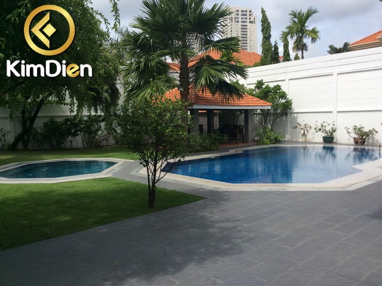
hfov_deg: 56.9
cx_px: 191
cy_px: 143
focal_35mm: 32
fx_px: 353
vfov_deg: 44.1
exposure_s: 1/1506
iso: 32
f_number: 2.4
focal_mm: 3.3
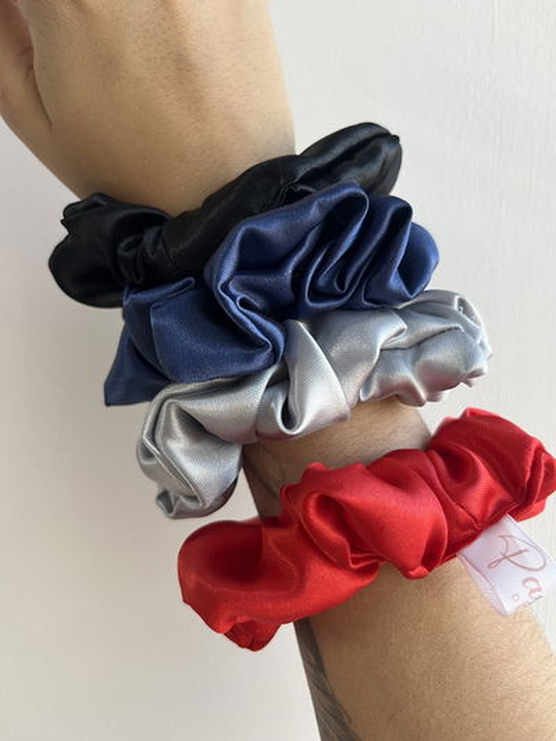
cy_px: 370
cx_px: 278
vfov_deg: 67.3
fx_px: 557
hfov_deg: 53.1
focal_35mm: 26
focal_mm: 5.1
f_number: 1.6
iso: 100
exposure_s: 1/50
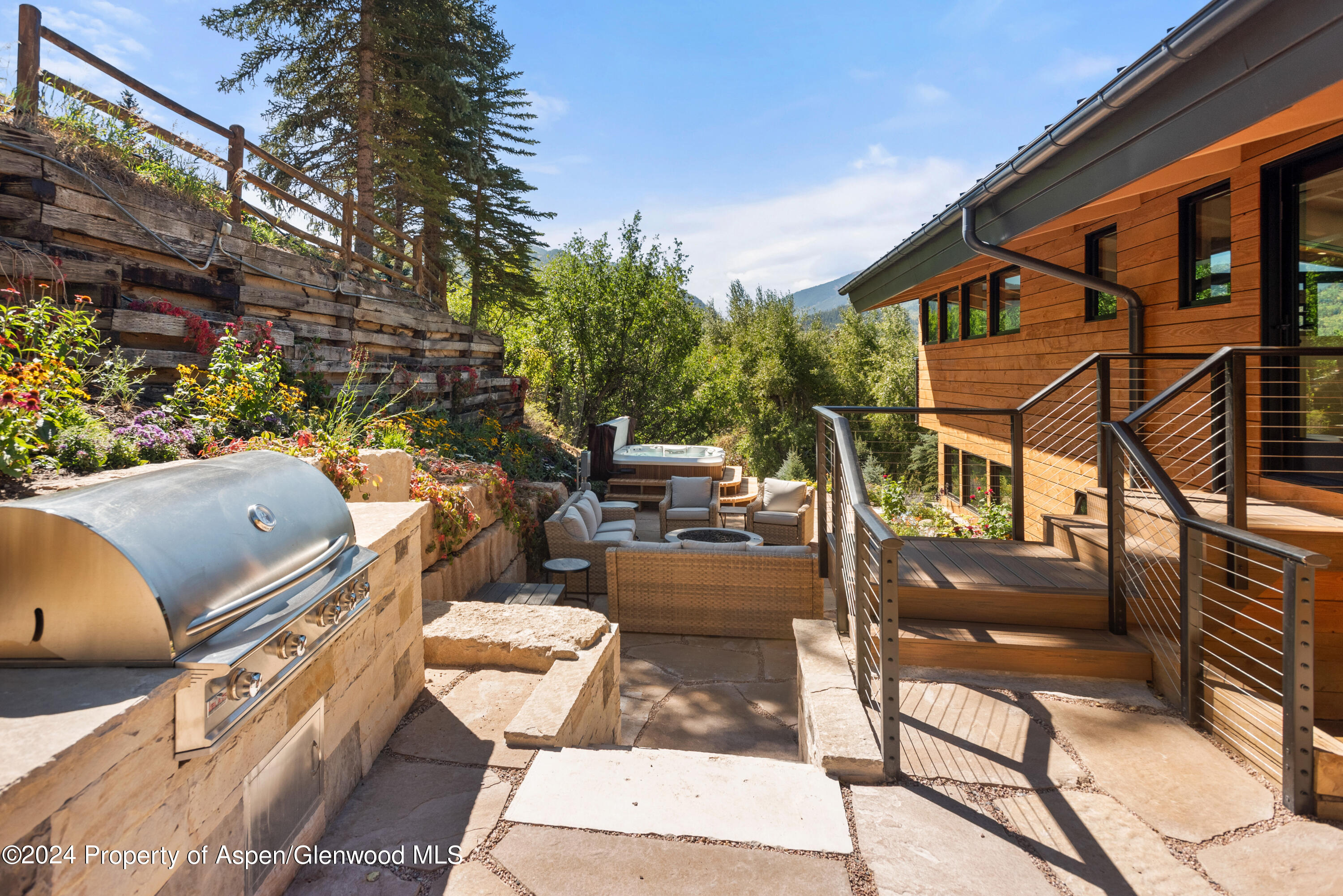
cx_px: 672
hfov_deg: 93.3
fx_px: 634
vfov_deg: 70.5
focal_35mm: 17
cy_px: 448
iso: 400
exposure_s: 1/500
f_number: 7.1
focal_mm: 17
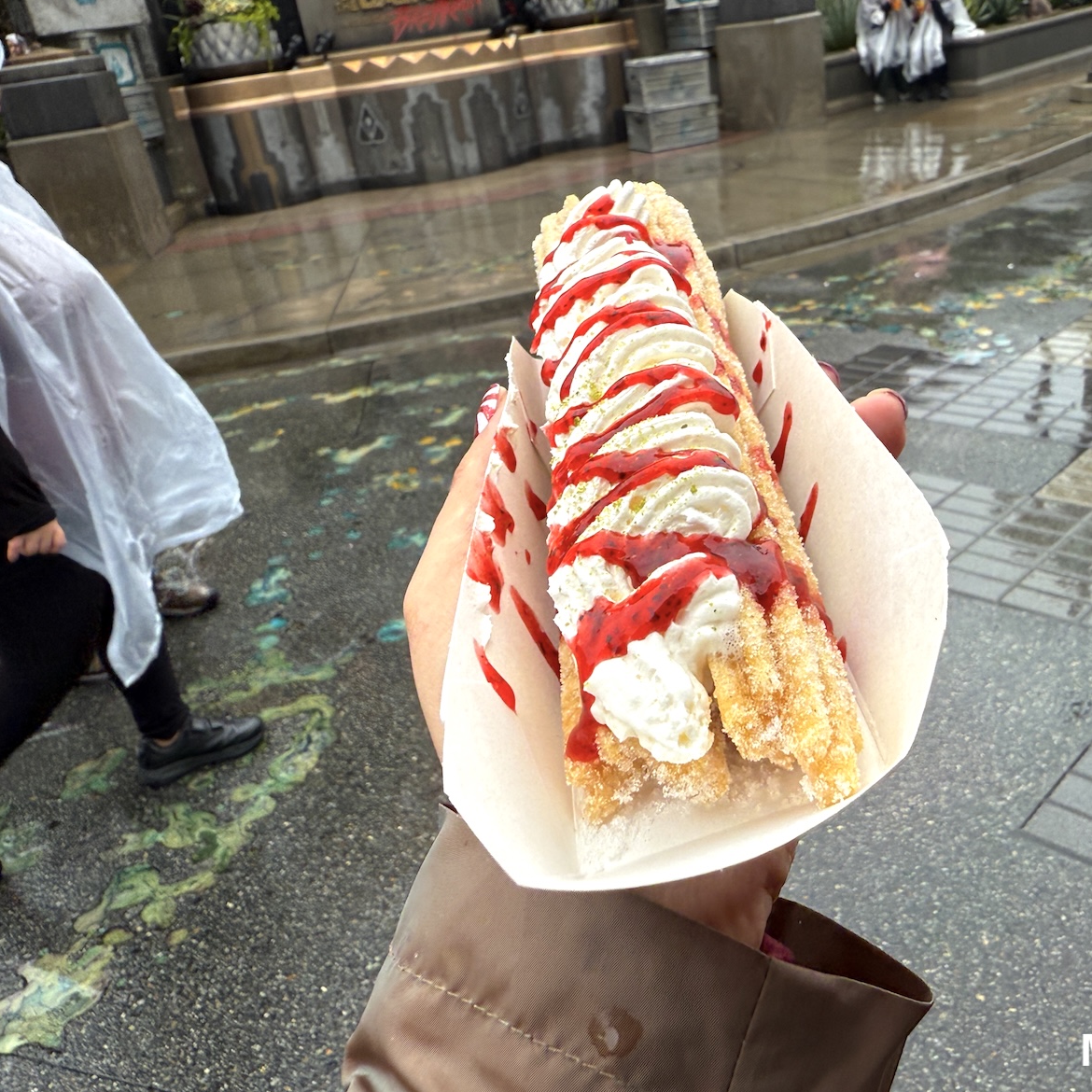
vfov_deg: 55.6
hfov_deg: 54.5
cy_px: 545
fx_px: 1035
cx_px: 730
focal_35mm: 29
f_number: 2.2
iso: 40
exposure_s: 1/99
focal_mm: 2.22
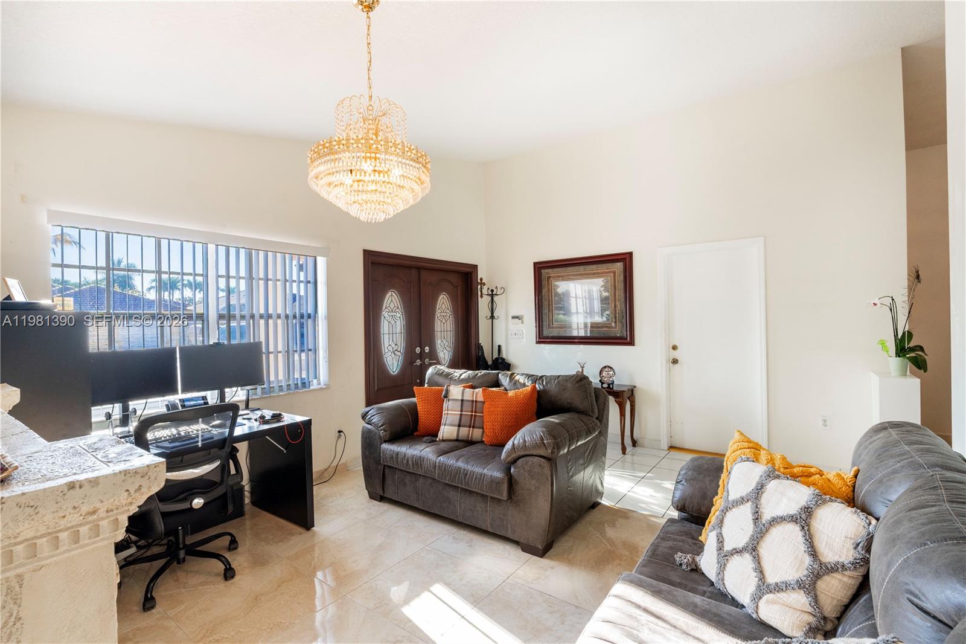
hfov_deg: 95.0
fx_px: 443
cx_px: 483
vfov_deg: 72.0
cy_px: 322
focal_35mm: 16
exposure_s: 1/13
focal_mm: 11
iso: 320
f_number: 8
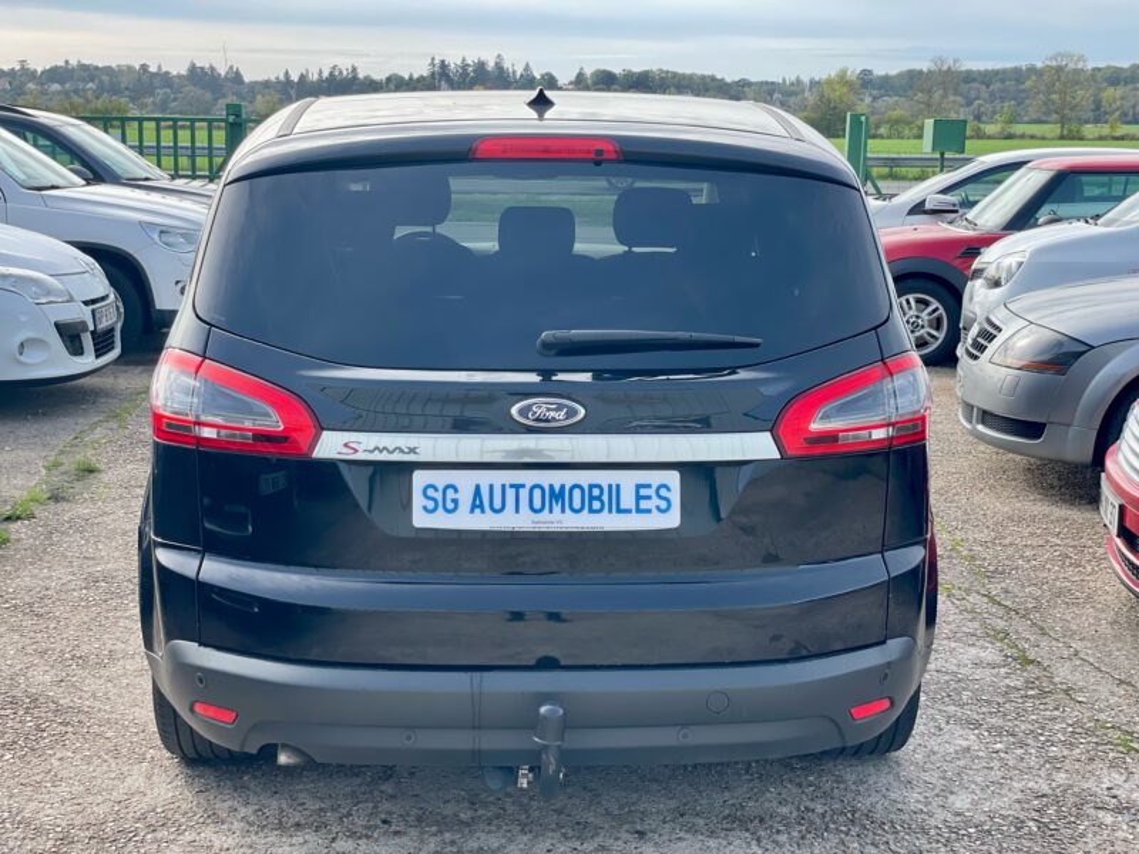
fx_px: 1711
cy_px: 427
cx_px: 570
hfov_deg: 36.8
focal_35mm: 52
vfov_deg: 28.0
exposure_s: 1/521
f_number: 2
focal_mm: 6
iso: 32
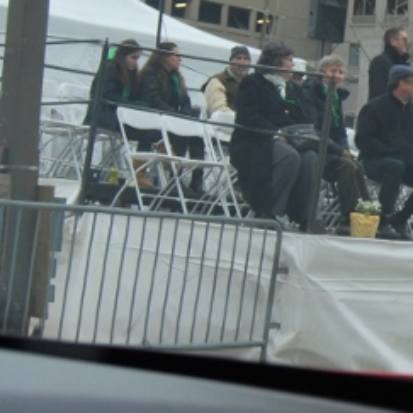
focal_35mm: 126
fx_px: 1701
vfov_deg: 13.8
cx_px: 481
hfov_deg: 13.5
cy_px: 190
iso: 200
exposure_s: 1/125
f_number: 5.6
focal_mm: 30
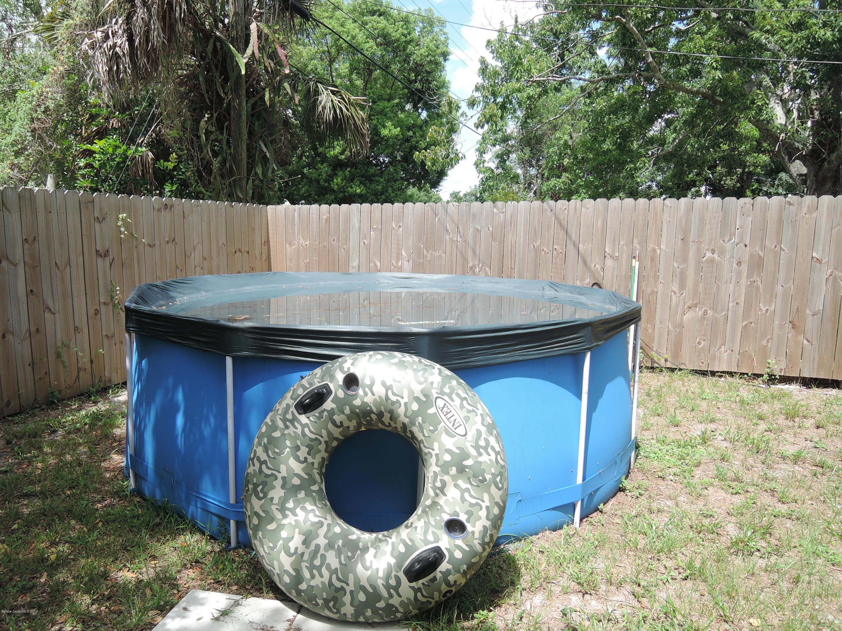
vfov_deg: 56.8
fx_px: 584
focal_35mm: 24
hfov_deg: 71.6
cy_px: 316
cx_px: 421
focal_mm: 5.1
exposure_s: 1/400
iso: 80
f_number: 2.8
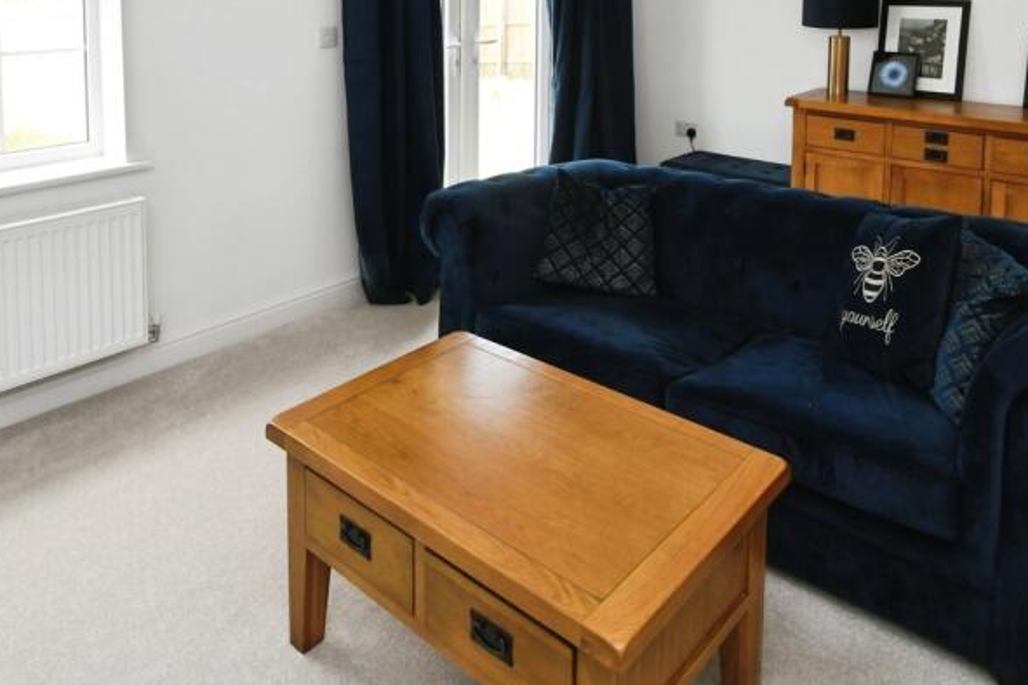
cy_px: 114
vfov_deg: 46.3
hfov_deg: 69.2
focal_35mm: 26
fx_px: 742
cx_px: 572
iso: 800
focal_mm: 10
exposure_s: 1/80
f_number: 7.1
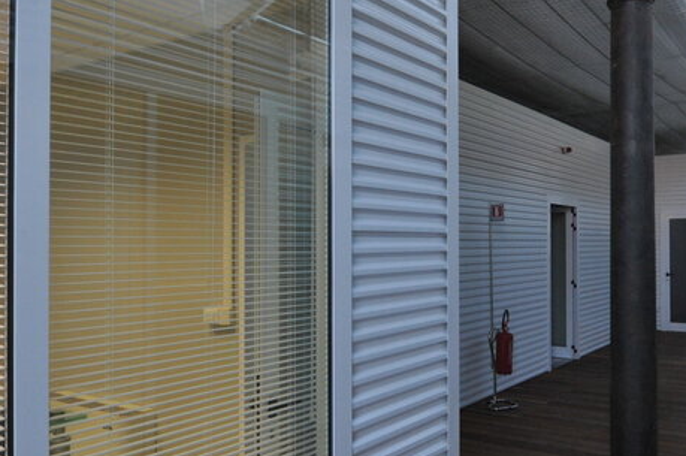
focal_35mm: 33
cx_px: 459
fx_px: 628
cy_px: 226
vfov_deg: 39.9
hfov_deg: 56.0
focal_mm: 14
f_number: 11
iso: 1600
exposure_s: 1/60
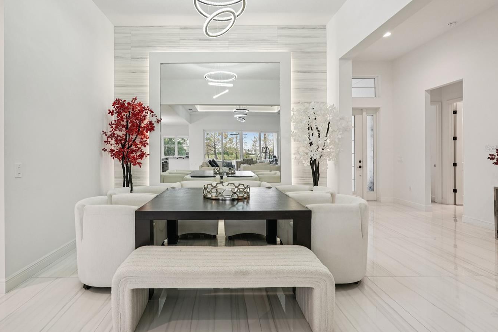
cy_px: 148
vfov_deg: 64.4
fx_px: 263
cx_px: 223
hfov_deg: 86.6
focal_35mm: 19
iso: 400
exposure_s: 1/13
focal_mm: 16
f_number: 8
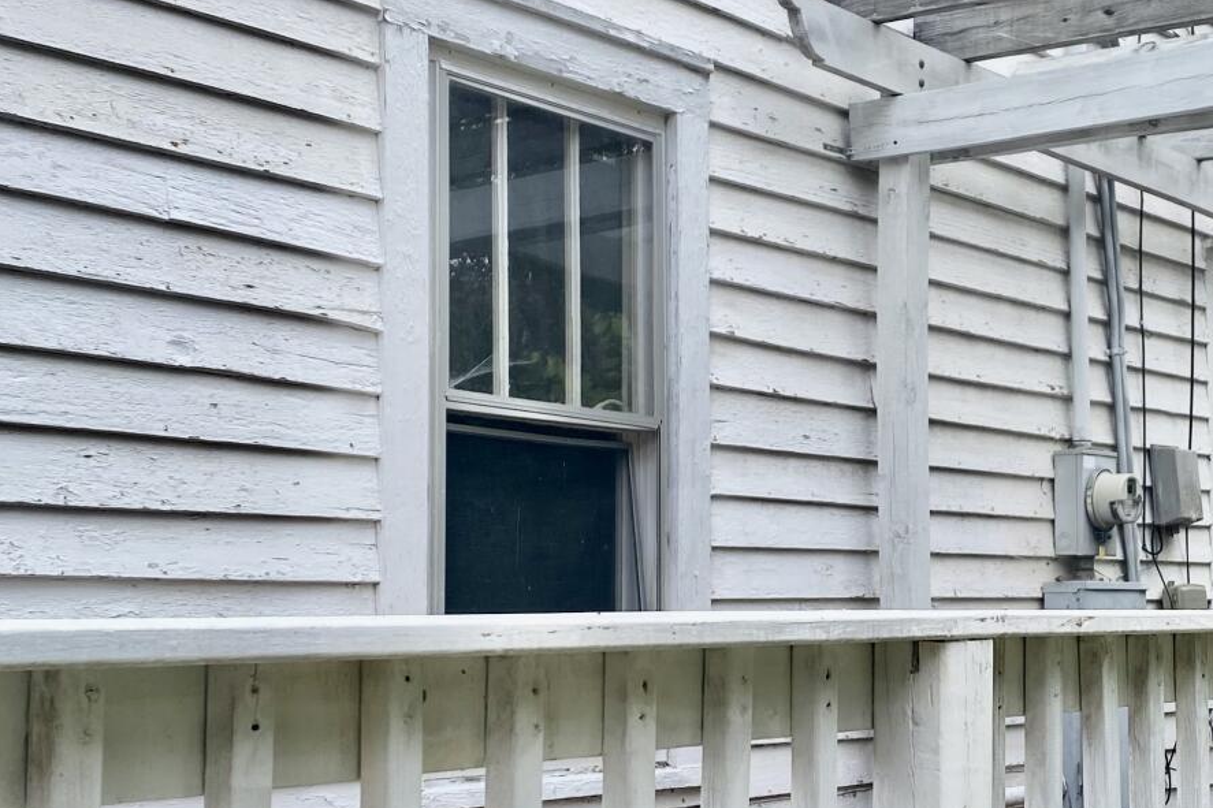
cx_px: 827
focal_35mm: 61
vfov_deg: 22.2
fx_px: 2055
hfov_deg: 32.6
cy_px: 532
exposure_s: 1/673
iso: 32
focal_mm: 4.25
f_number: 1.8
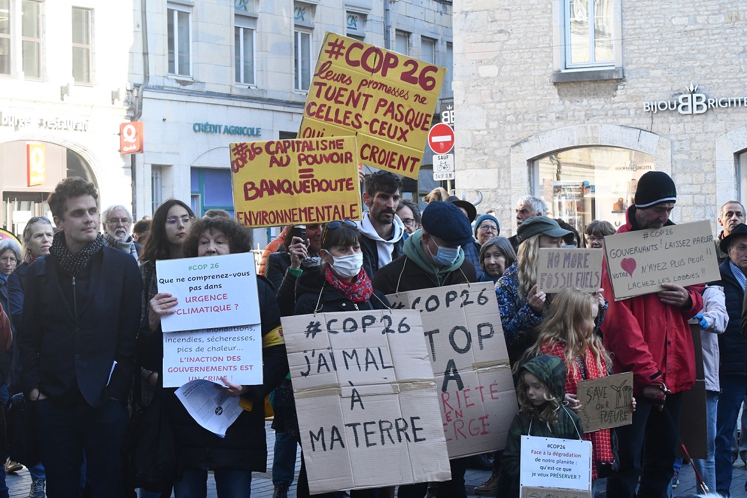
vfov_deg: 16.7
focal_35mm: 82
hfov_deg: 24.8
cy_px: 249
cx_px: 374
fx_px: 1701
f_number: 11
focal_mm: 55
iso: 2500
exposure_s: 1/500
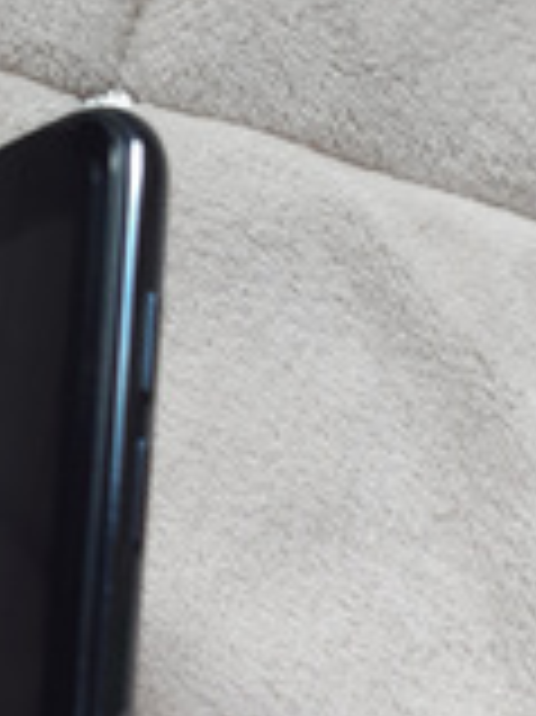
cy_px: 1022
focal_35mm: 82
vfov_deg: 20.9
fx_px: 1695
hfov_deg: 16.5
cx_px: -241
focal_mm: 3.92
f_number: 1.7
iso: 50
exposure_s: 1/120
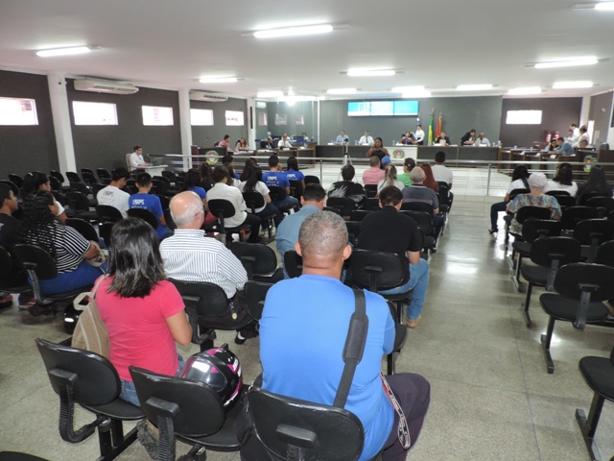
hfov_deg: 71.6
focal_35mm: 24
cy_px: 230
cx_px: 307
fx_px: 426
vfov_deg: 56.8
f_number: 3
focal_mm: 4.3
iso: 400
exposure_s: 1/15
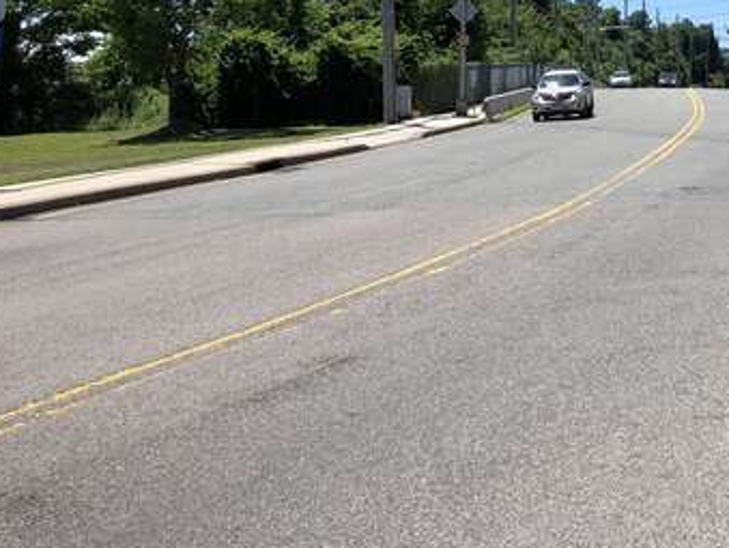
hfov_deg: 28.4
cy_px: -47
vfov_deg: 21.2
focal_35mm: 66
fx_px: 1391
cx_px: 641
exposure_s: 1/1799
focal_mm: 4
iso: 20
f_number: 1.8
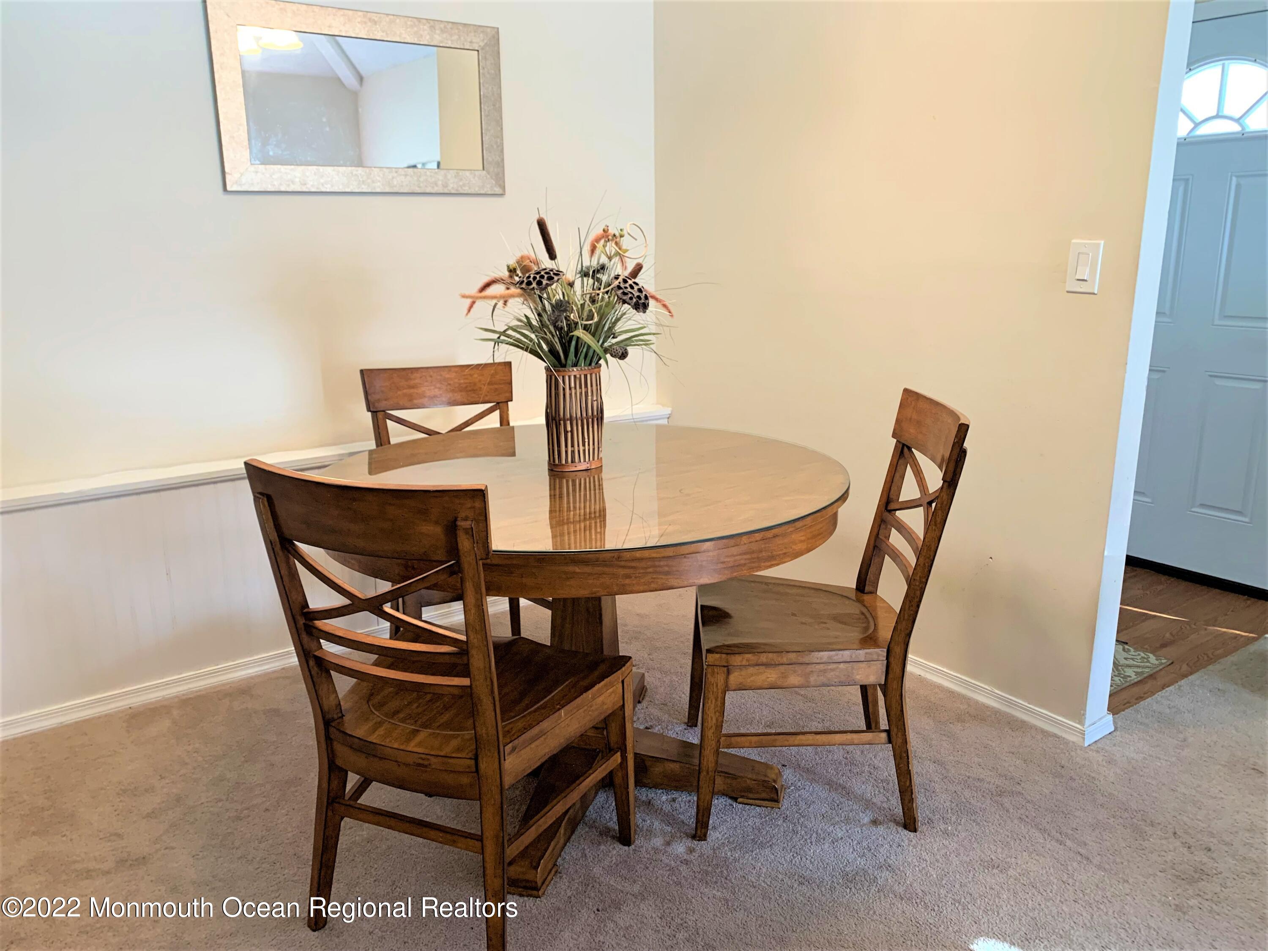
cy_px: 476
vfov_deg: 53.1
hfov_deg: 67.3
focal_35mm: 26
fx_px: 952
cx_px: 634
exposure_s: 1/60
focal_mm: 4.25
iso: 125
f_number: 1.8
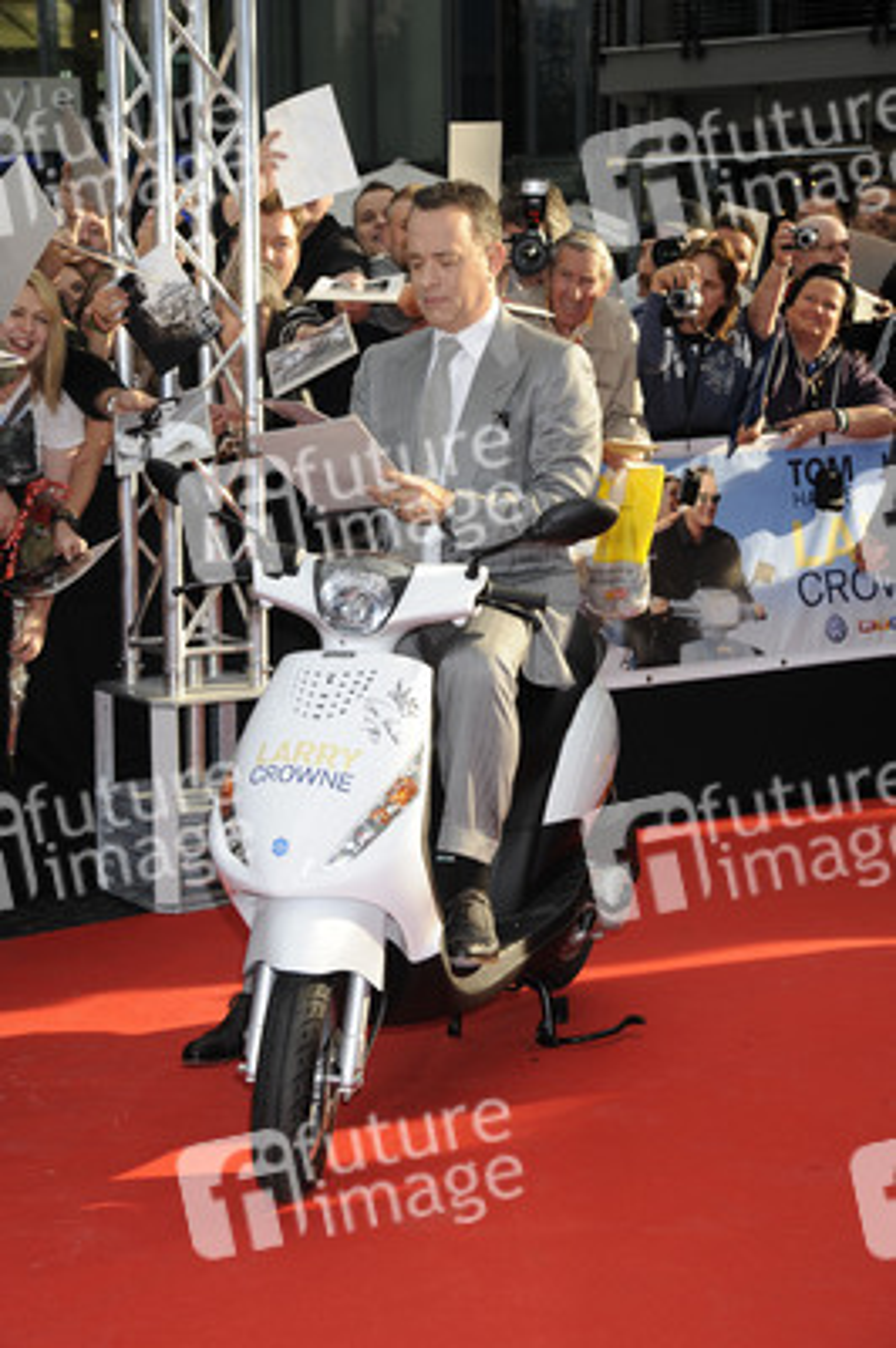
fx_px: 2468
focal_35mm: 66
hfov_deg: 20.6
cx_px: 448
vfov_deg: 30.5
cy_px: 674
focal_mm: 66
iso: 400
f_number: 8
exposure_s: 1/160
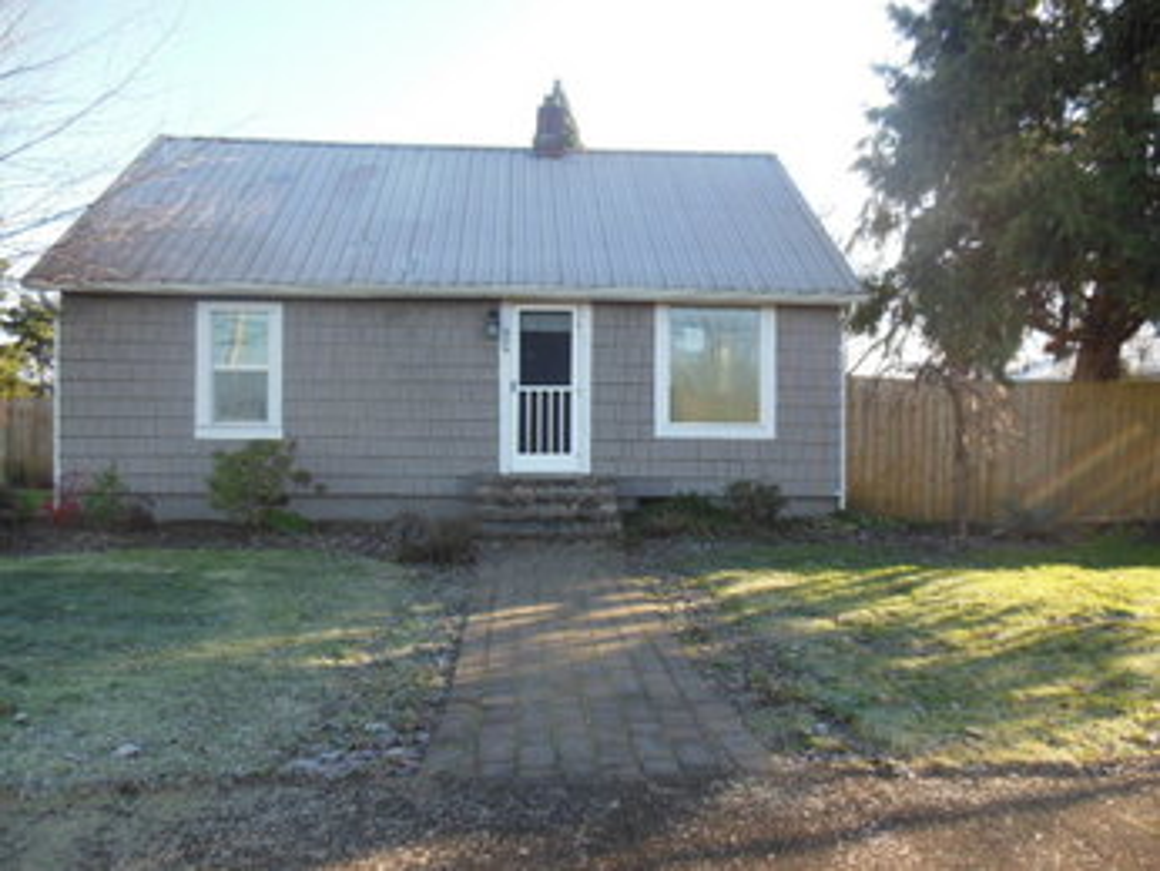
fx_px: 838
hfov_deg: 69.4
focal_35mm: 25
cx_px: 580
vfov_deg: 54.9
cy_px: 436
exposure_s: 1/250
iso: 125
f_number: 3.2
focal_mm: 4.5
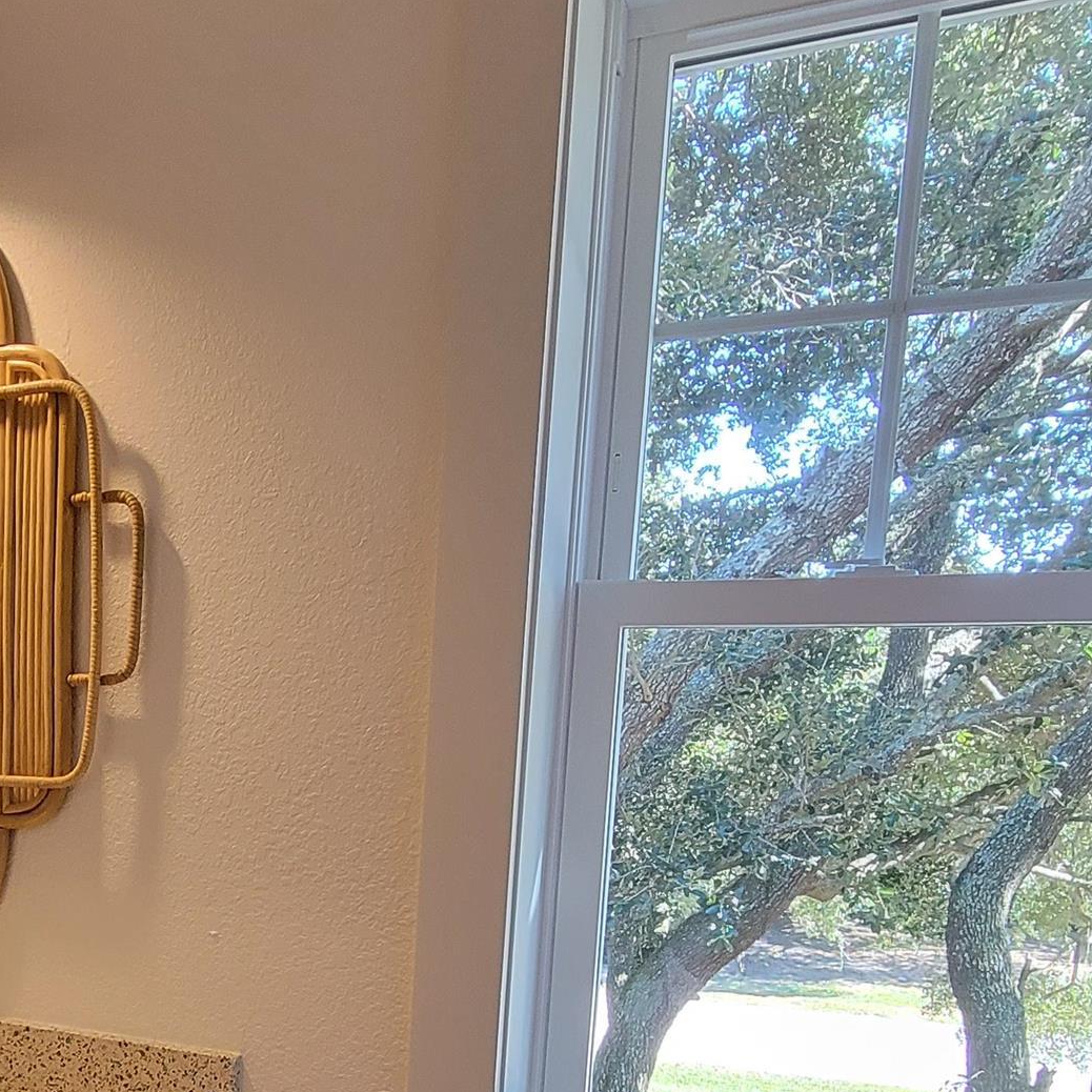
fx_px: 1213
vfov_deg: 44.9
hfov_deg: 44.6
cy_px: 938
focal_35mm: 34
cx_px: 133
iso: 250
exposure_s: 1/60
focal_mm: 2.2
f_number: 2.2
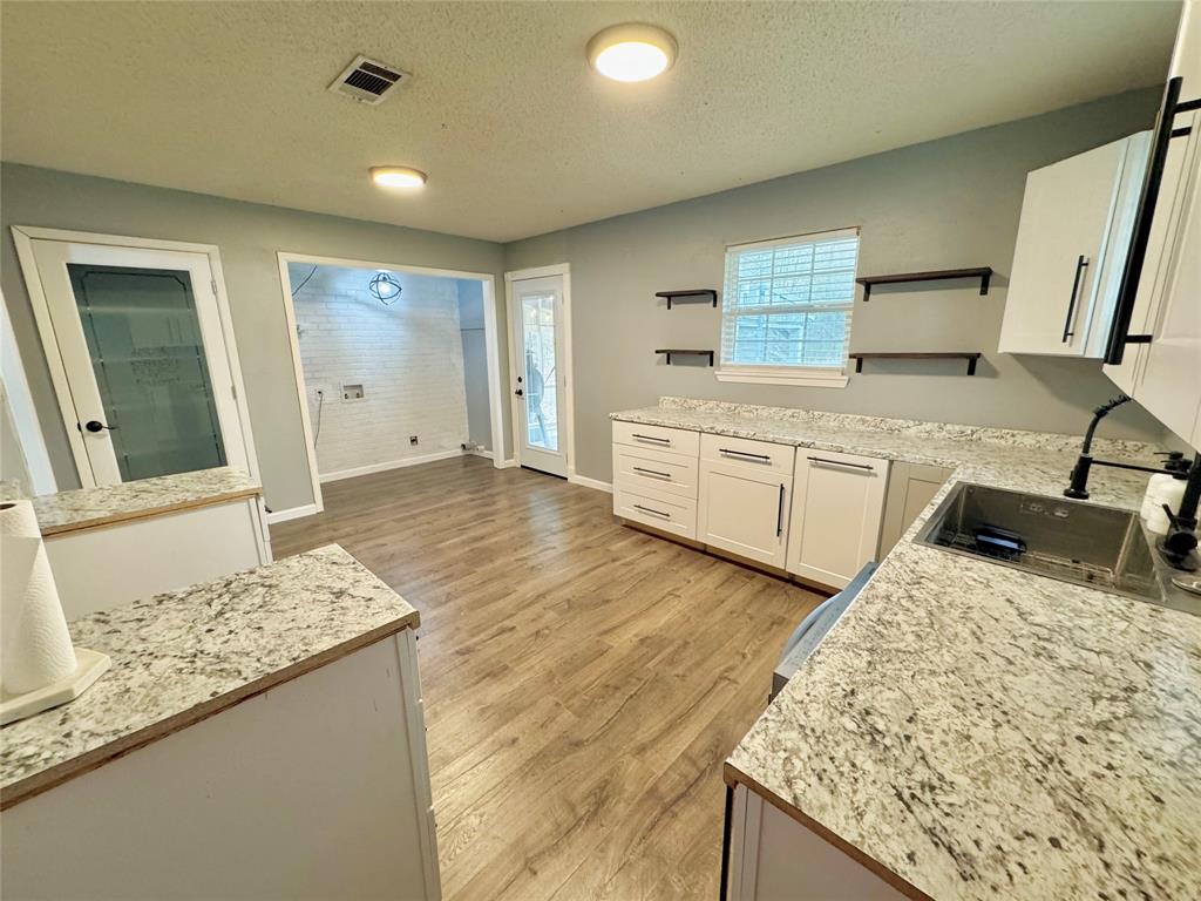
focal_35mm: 14
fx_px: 486
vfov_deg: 85.7
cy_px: 450
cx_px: 600
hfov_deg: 102.1
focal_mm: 2.22
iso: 320
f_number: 2.2
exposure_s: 1/60
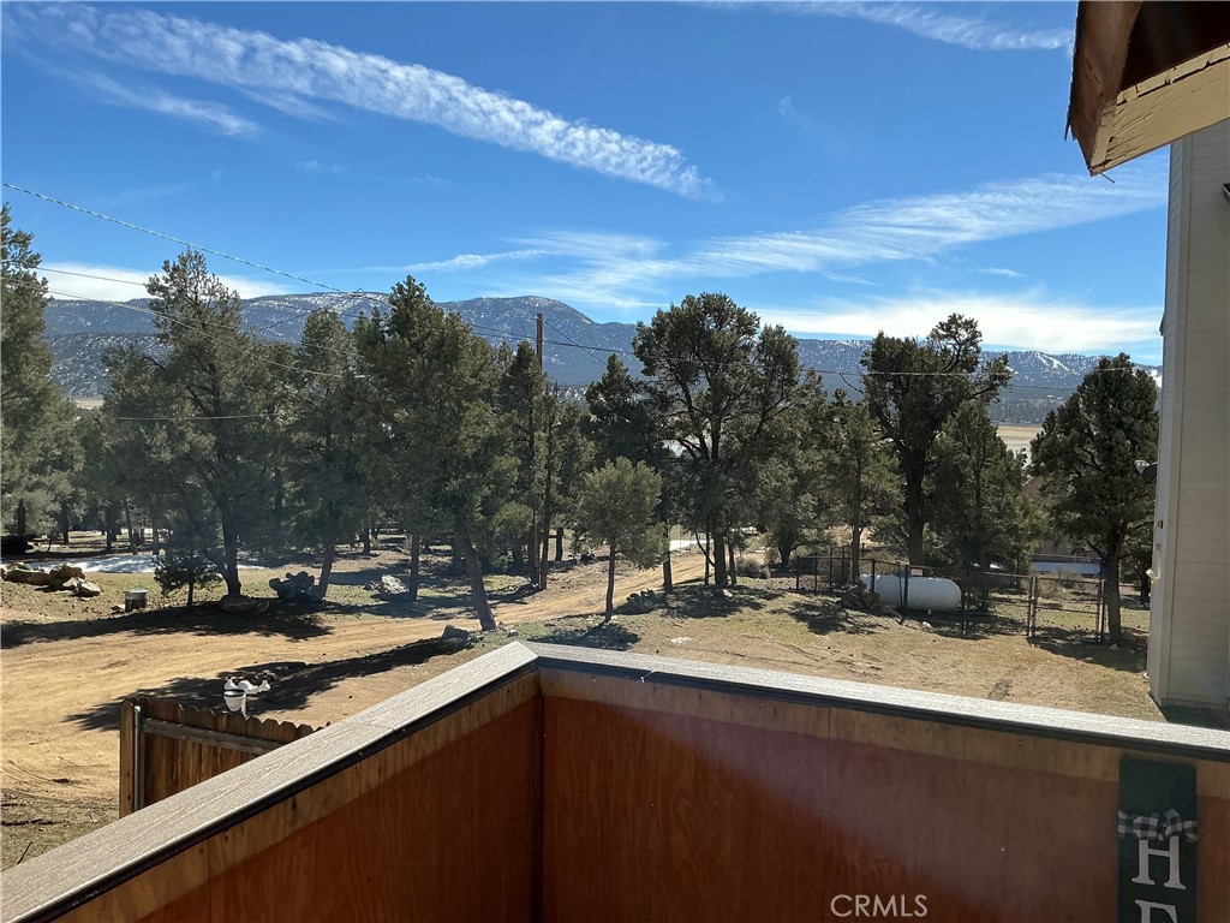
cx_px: 615
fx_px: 995
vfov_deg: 49.7
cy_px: 462
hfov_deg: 63.4
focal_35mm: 28
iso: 25
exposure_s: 1/2141
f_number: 1.8
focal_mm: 3
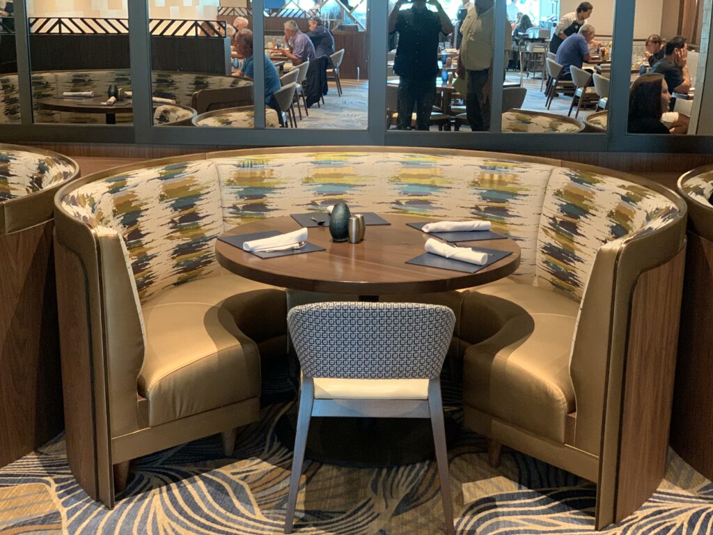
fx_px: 1071
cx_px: 356
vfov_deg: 28.0
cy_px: 268
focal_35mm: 52
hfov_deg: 36.8
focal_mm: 6
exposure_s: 1/40
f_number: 2.4
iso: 500
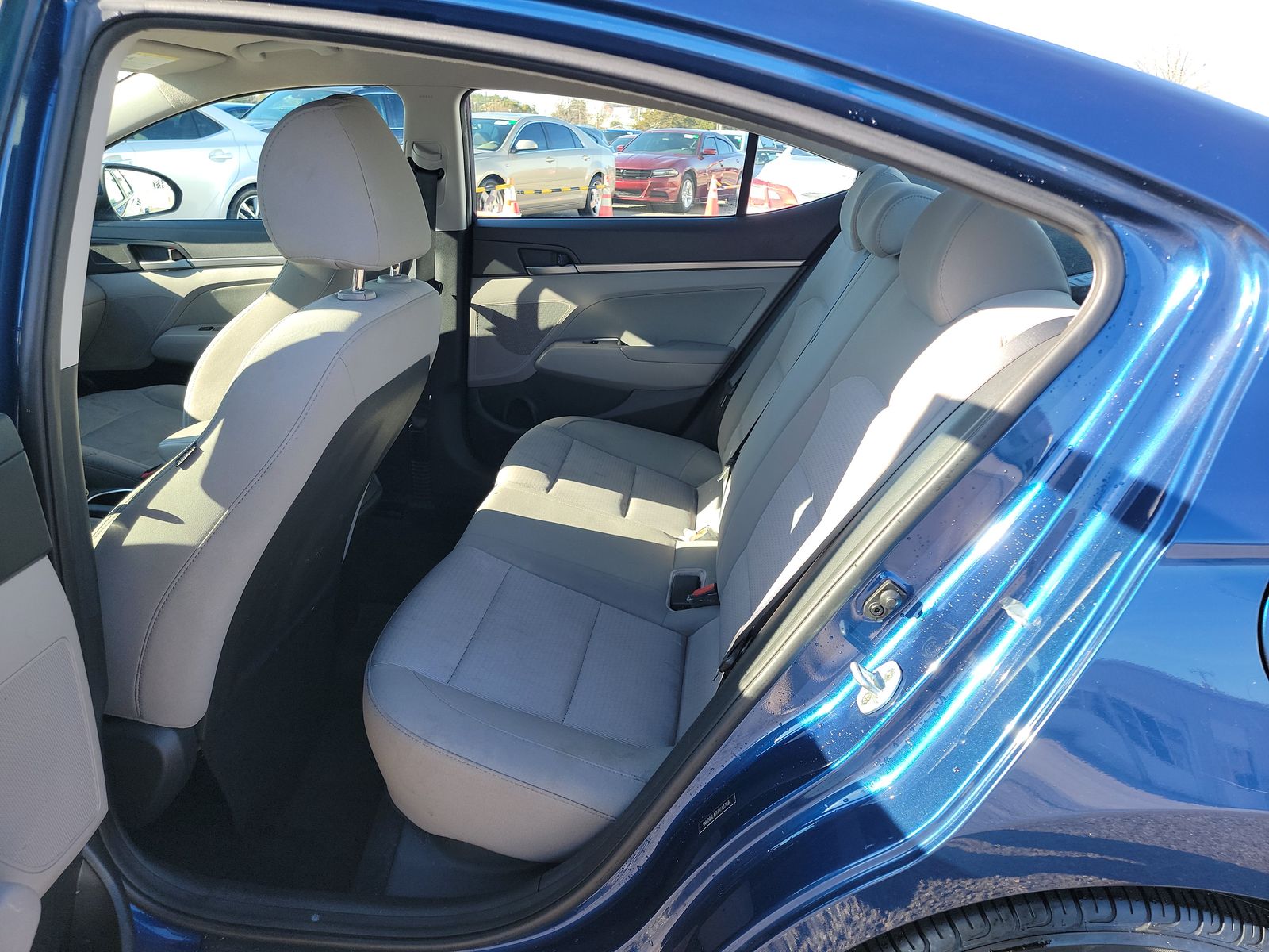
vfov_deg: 56.8
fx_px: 880
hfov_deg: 71.6
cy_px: 476
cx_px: 634
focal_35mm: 24
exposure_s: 1/119
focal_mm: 6.7
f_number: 1.8
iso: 55
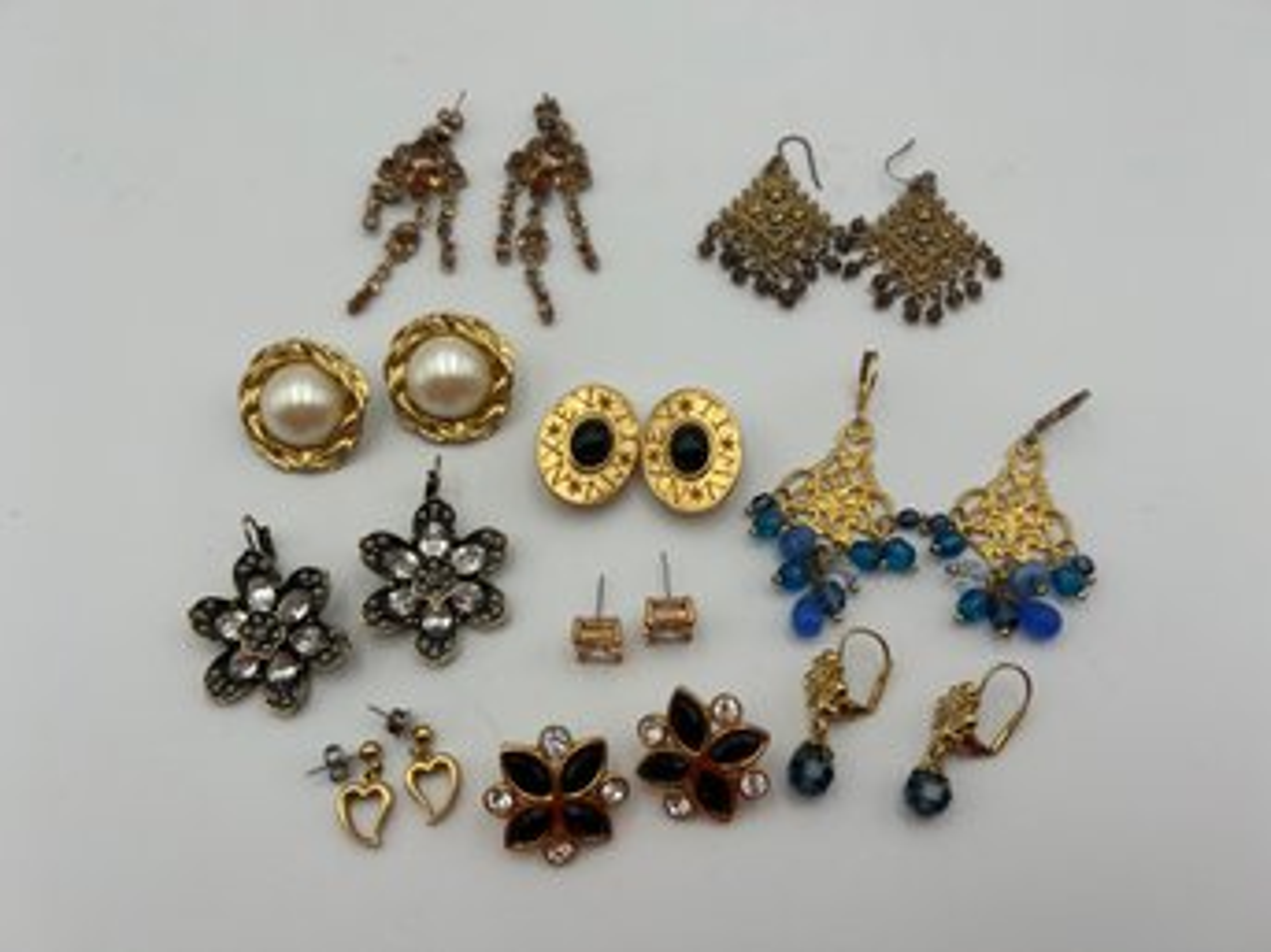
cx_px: 636
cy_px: 476
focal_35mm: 26
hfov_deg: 67.3
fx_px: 954
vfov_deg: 53.0
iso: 50
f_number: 1.5
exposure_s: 1/1724
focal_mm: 5.7
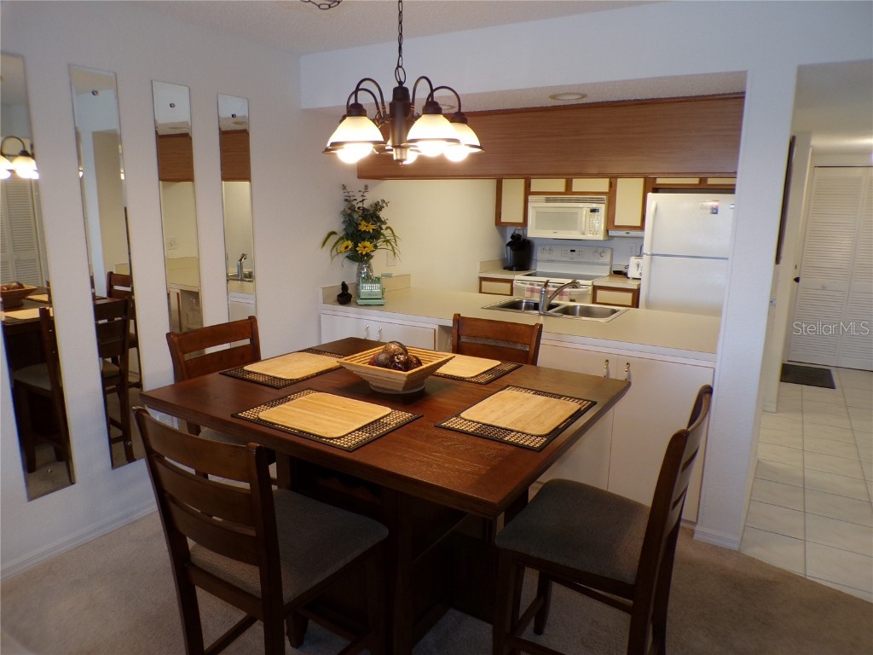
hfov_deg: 71.6
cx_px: 436
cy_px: 328
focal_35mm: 24
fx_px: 605
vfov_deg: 56.8
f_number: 3
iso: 195
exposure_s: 1/34
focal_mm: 4.3
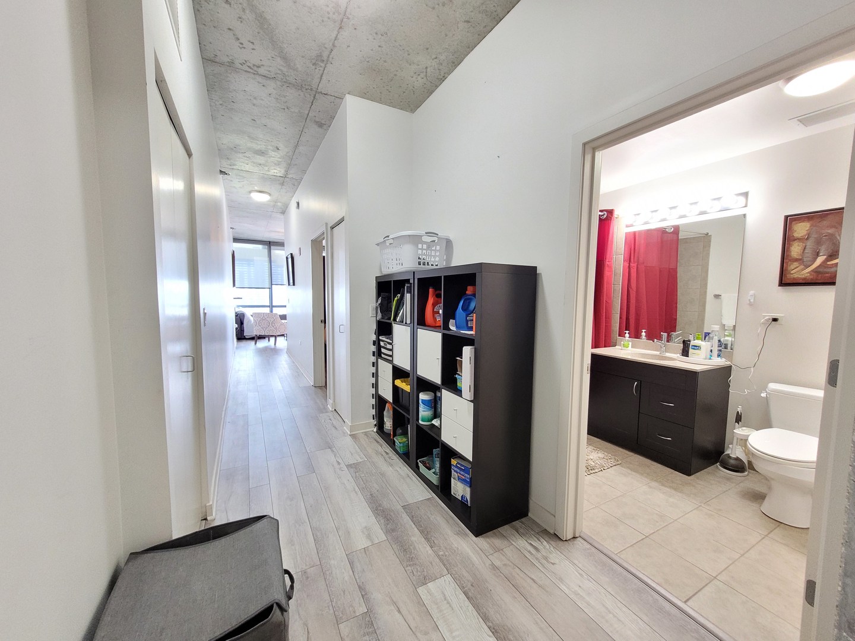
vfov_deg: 89.9
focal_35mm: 13
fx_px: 321
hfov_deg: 106.2
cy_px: 320
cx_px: 428
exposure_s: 1/30
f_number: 2.2
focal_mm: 1.74
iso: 400
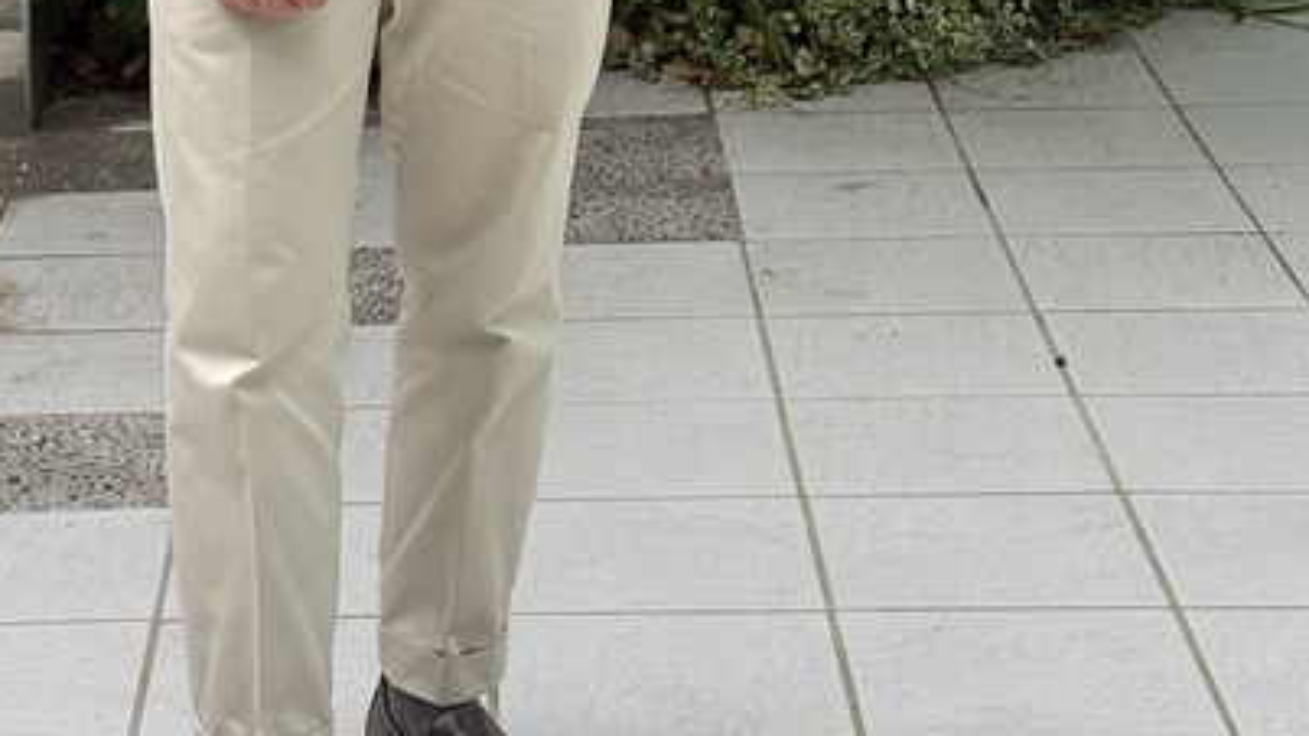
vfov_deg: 11.4
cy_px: -202
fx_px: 3609
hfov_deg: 20.5
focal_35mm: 104
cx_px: 420
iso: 100
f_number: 1.78
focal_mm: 6.76
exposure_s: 1/733
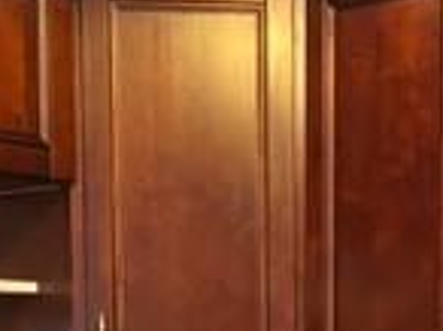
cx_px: 401
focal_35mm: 114
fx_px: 1457
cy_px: 571
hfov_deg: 17.0
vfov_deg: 12.0
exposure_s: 1/60
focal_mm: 5.7
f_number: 1.5
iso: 400
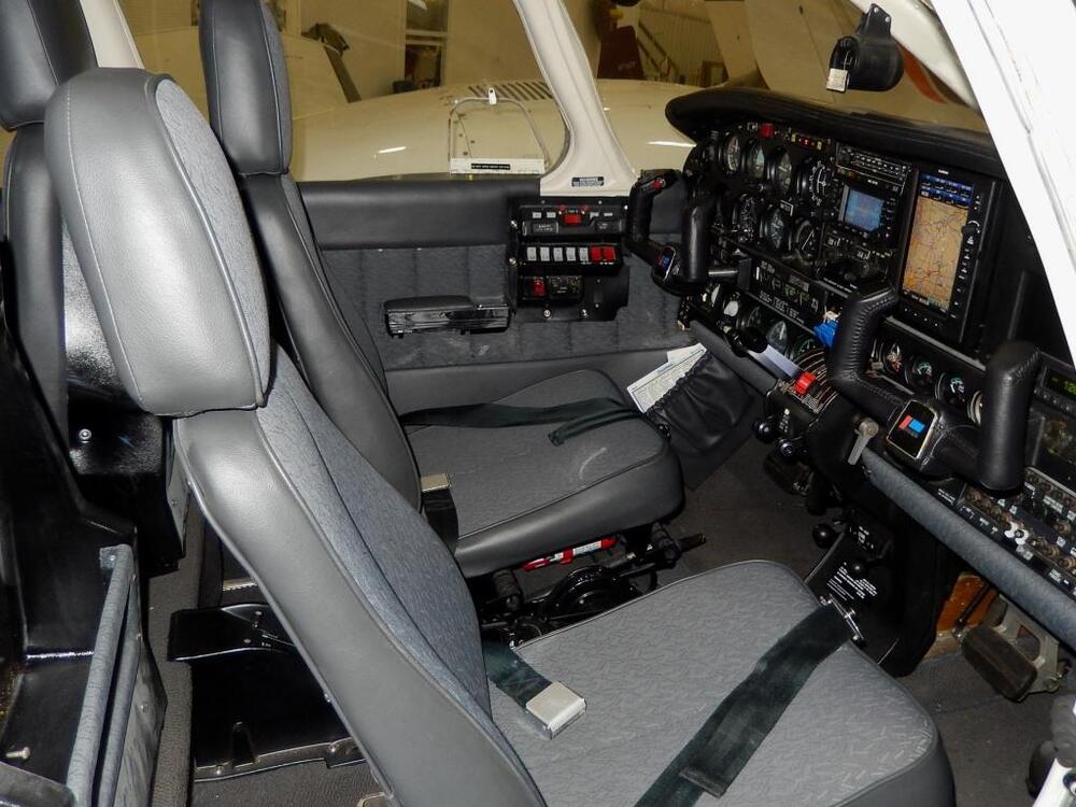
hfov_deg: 69.4
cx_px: 538
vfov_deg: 54.9
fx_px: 777
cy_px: 404
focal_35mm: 25
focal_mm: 4.5
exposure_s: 1/30
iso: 200
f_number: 3.4
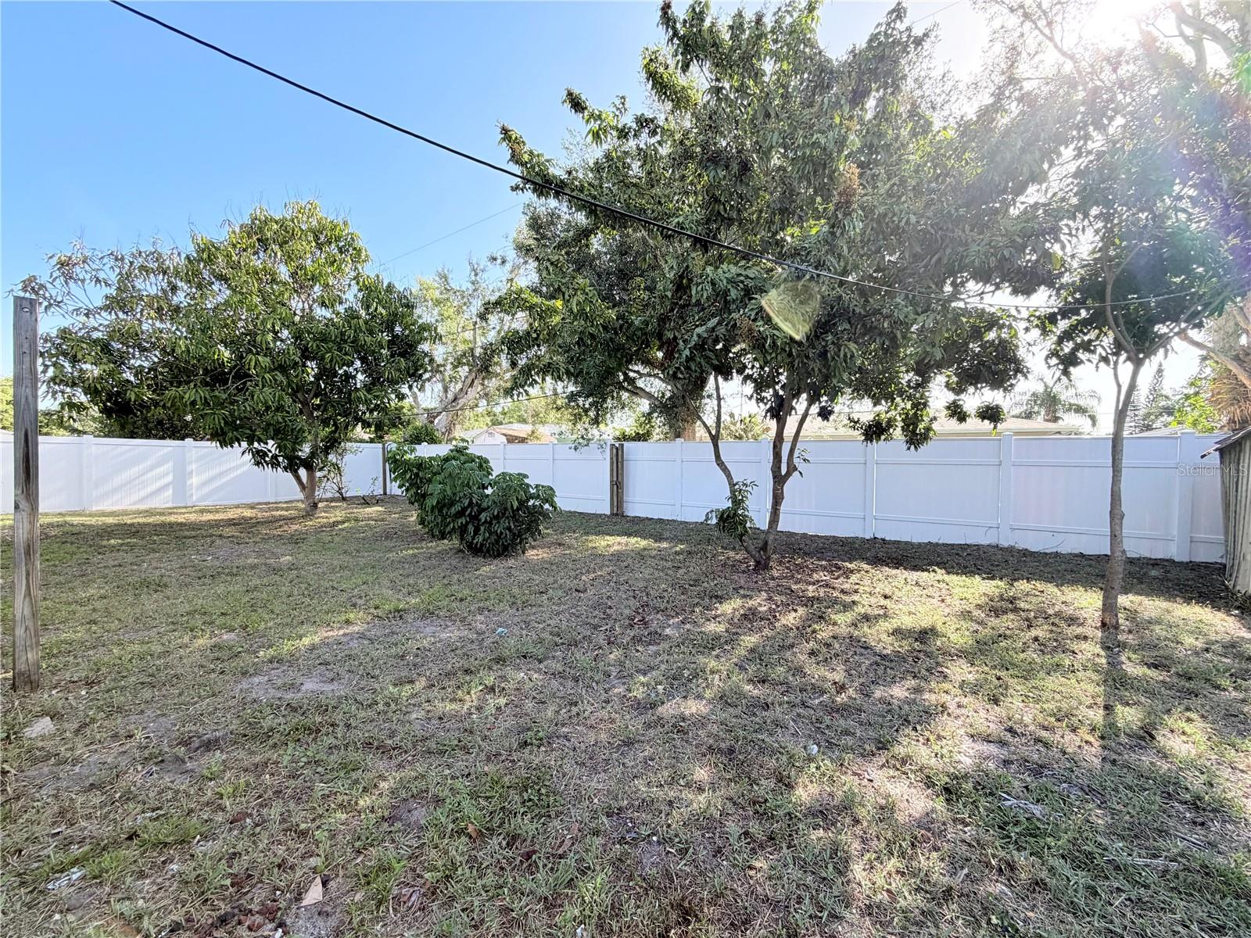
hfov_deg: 102.1
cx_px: 626
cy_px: 469
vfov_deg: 85.7
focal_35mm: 14
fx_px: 506
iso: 64
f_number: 2.2
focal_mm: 2.22
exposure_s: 1/502
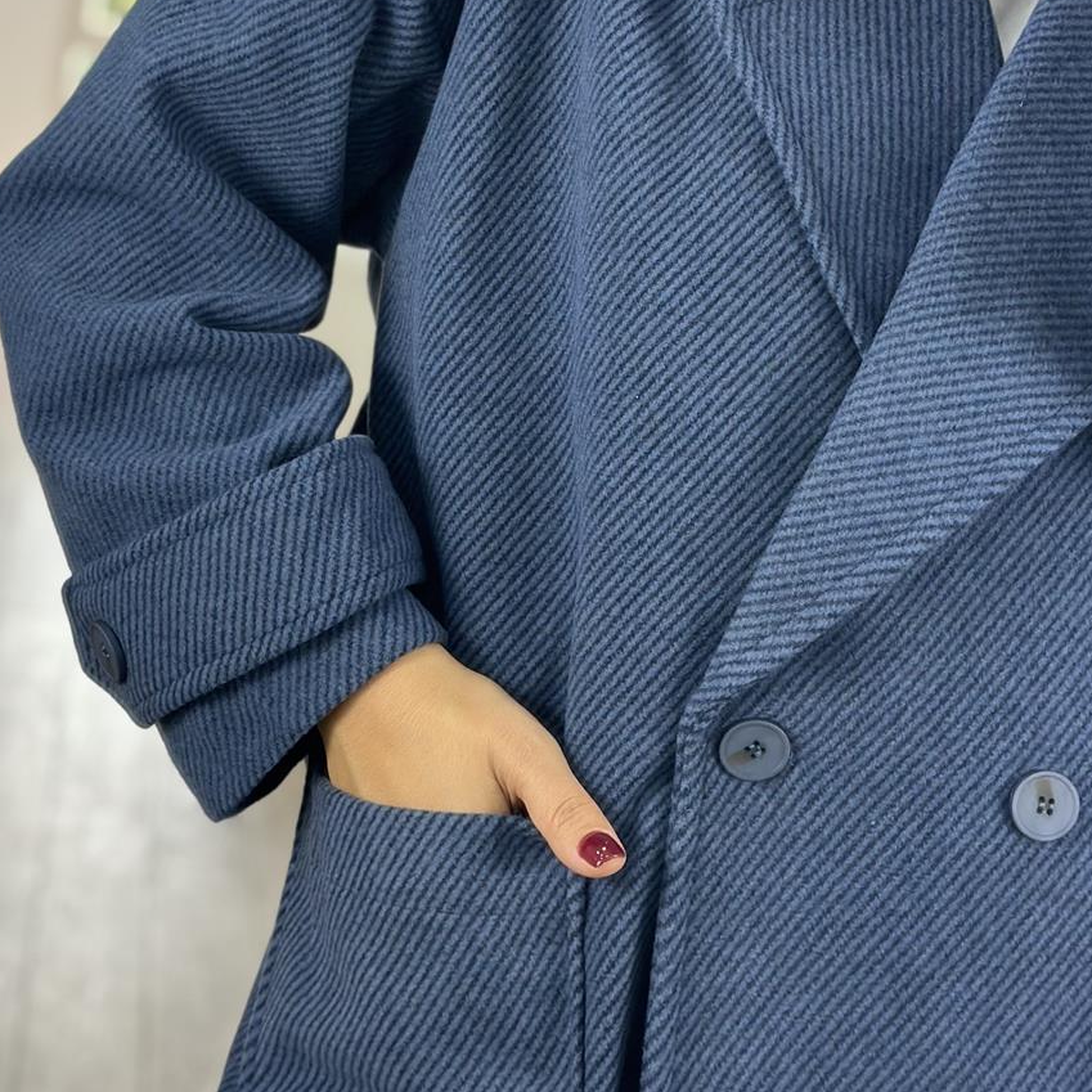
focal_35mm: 80
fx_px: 2855
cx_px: 504
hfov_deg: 21.6
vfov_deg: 21.5
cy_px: 313
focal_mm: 6.86
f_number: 1.78
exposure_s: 1/141
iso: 80
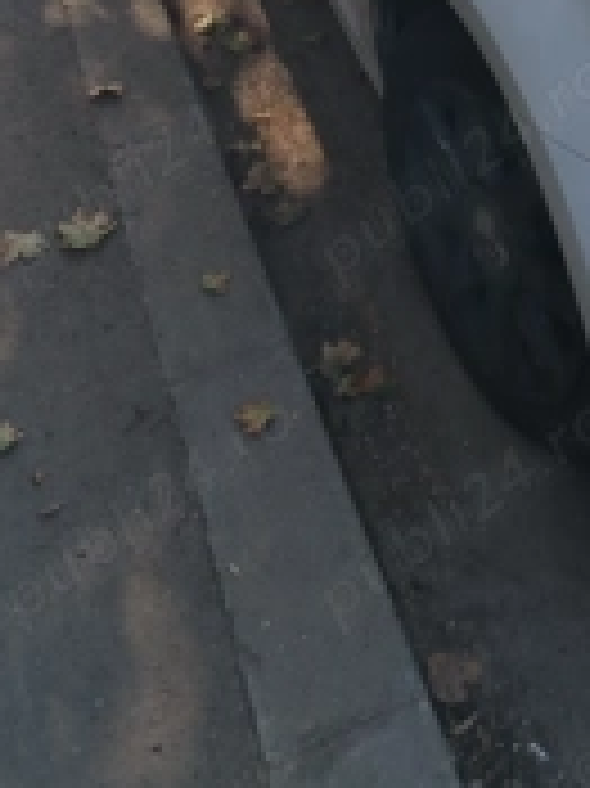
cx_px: 622
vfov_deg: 30.7
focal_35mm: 55
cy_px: -104
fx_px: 1251
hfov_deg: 25.0
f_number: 1.75
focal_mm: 5.25
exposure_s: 1/119
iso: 100
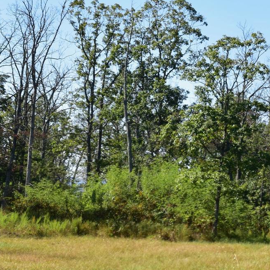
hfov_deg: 12.5
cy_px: 81
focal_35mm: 139
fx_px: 1229
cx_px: 142
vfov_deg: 12.5
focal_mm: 35
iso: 200
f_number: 9
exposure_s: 1/320
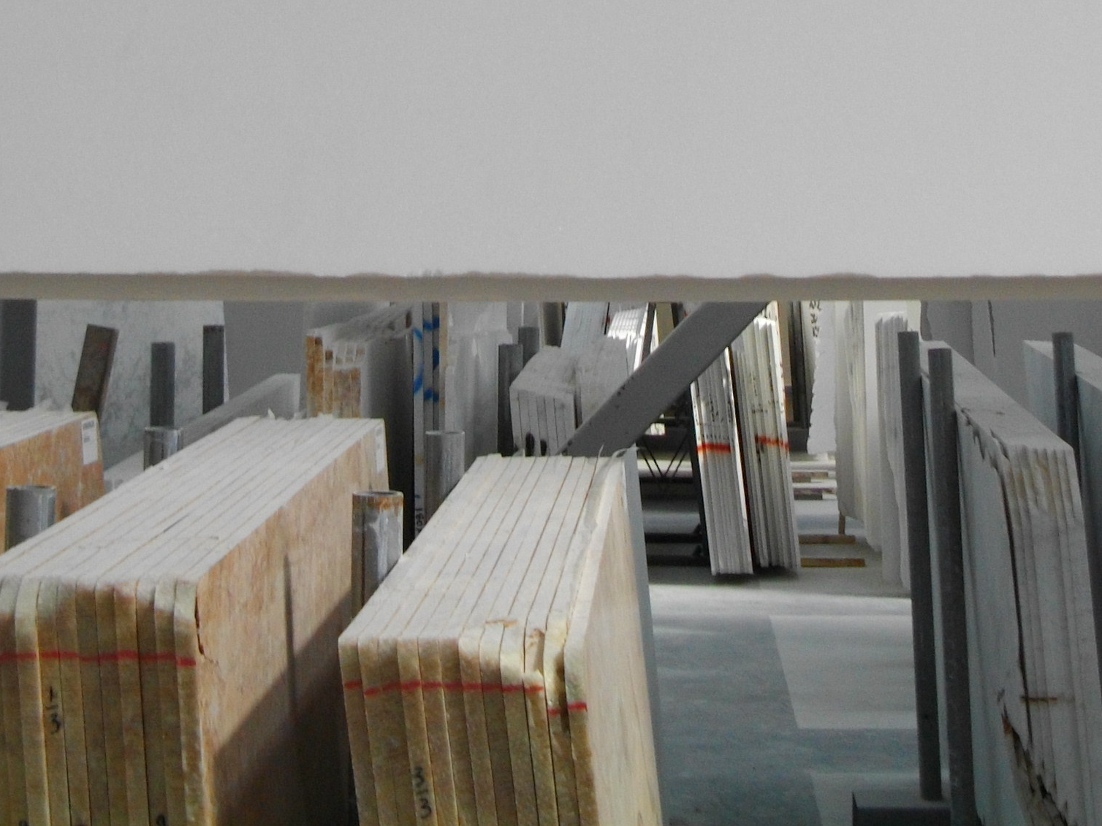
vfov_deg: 18.6
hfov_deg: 26.0
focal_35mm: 75
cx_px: 583
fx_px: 2388
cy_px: -162
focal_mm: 5.7
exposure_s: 1/250
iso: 100
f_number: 2.9
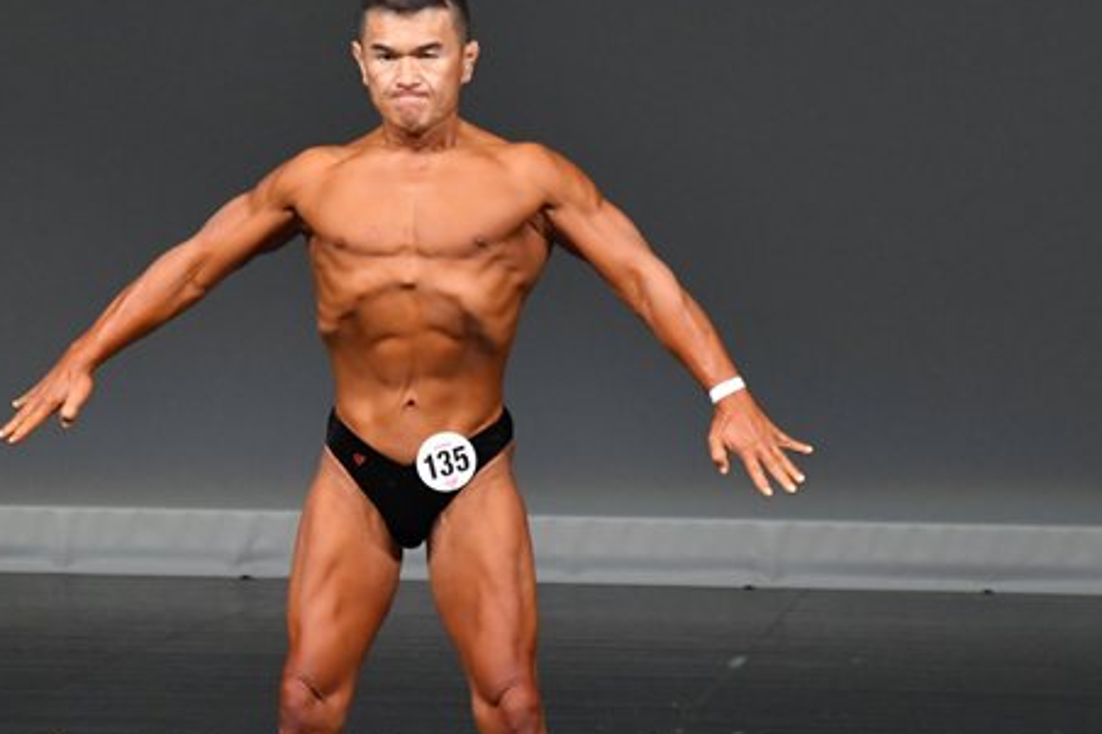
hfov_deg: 3.5
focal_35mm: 592
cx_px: 408
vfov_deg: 2.3
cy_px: 461
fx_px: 18114
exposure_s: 1/400
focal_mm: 230
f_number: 5.6
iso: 4000
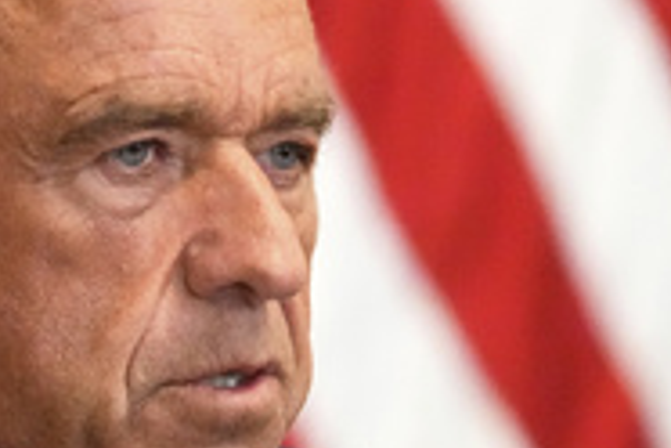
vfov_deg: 1.7
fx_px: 15357
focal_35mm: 824
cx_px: 54
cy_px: 305
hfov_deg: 2.5
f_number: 2.8
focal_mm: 200
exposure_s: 1/400
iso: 12800
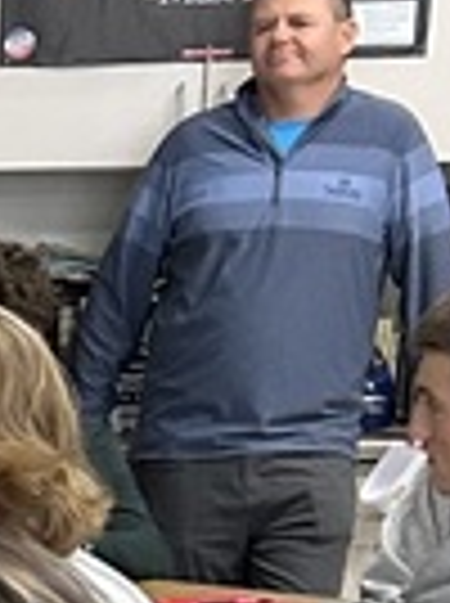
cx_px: -976
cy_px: 1012
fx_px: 3460
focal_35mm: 199
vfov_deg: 9.6
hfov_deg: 6.6
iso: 250
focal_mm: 5.7
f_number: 1.5
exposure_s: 1/60
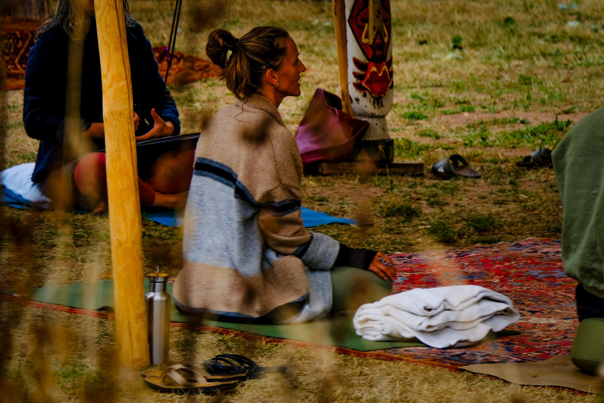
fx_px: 5787
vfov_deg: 4.0
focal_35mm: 345
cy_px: 202
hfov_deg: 6.0
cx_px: 302
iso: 200
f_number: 6.7
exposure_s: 1/125
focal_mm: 230
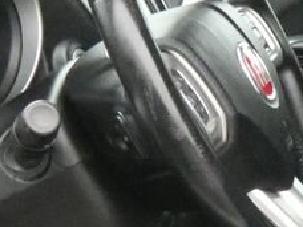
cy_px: 228
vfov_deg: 8.4
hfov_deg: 10.7
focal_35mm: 175
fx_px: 1532
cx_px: 504
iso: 1600
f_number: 5.6
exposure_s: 1/80
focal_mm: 7.1
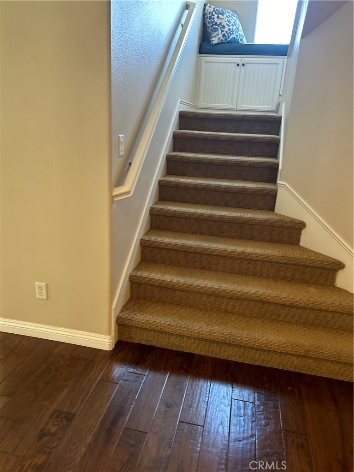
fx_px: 355
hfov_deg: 53.1
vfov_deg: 67.3
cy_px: 236
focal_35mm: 26
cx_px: 177
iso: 160
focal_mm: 5.7
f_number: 1.5
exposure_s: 1/60
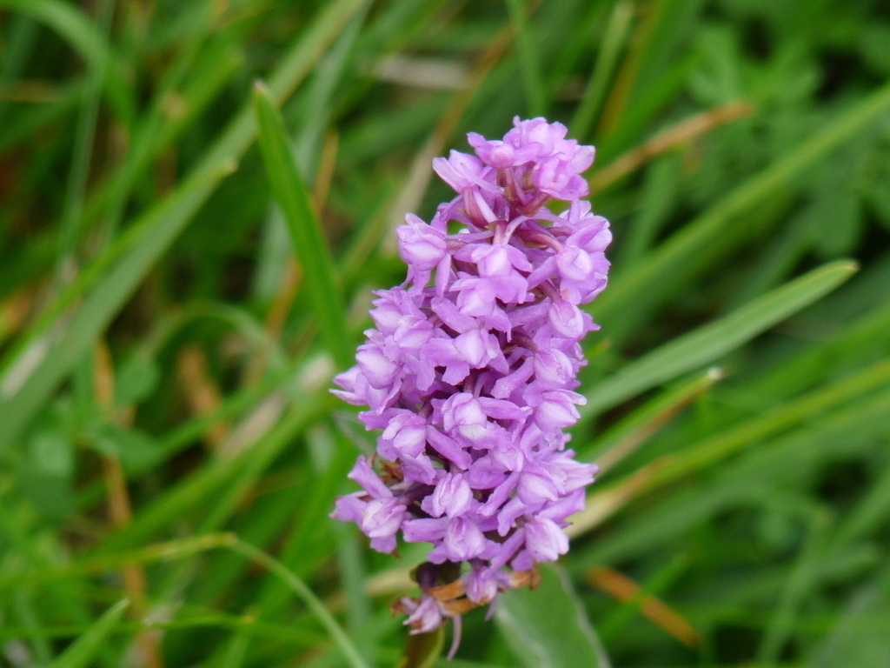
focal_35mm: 632
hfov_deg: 3.1
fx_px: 16249
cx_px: 445
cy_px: 334
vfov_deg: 2.4
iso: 100
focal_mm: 80.8
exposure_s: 1/125
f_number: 4
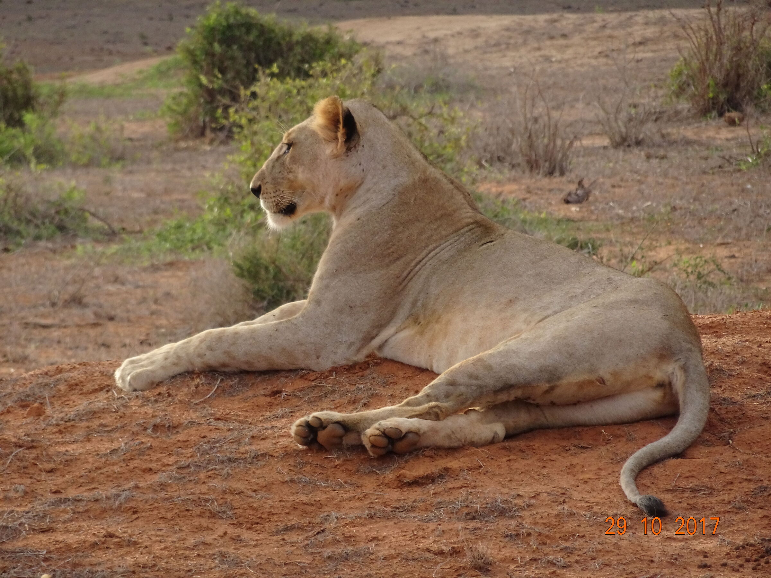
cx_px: 386
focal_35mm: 400
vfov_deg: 3.7
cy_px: 289
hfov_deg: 5.0
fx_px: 8909
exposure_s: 1/250
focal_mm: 68.35
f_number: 6.3
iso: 160
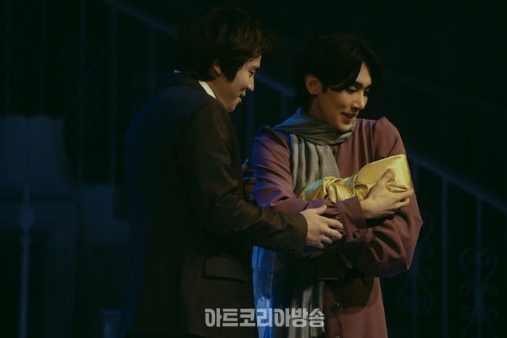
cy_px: 169
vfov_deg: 7.0
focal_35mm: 197
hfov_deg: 10.4
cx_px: 254
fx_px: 2775
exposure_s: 1/320
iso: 2500
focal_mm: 197
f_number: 2.8
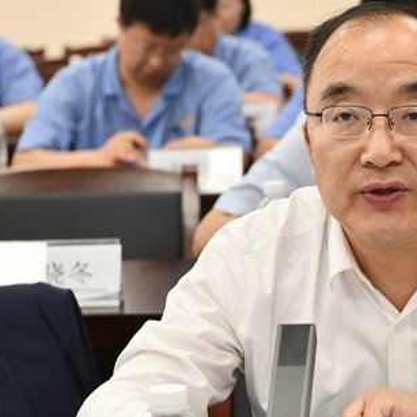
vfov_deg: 11.3
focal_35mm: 155
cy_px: 253
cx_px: 418
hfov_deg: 11.2
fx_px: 2112
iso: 800
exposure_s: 1/200
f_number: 5
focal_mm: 70
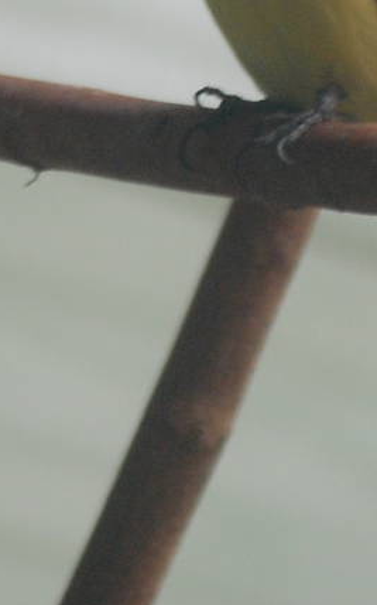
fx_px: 18815
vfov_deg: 1.8
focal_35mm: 1143
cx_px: 311
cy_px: -130
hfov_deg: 1.1
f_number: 5.6
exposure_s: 1/80
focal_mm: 200
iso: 800
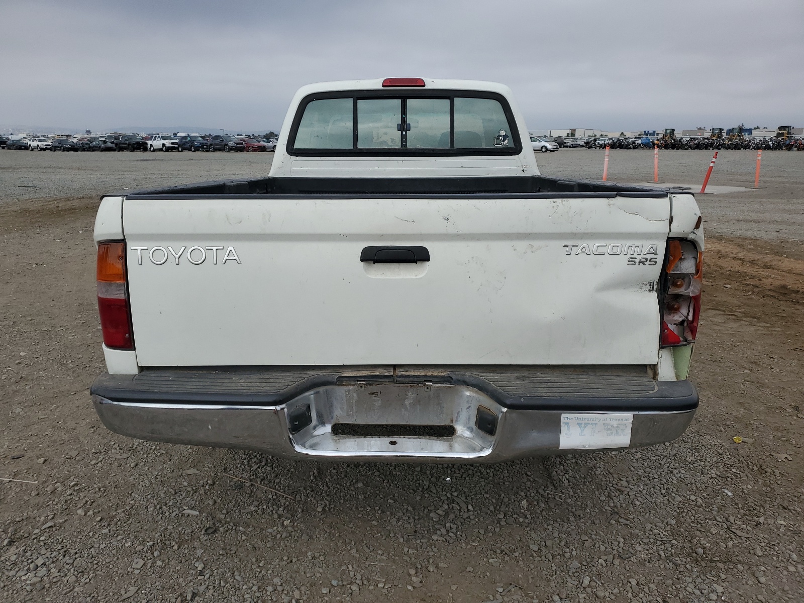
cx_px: 402
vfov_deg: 53.1
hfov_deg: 67.3
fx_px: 604
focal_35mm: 26
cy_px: 302
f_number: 1.5
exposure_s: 1/5000
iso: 50
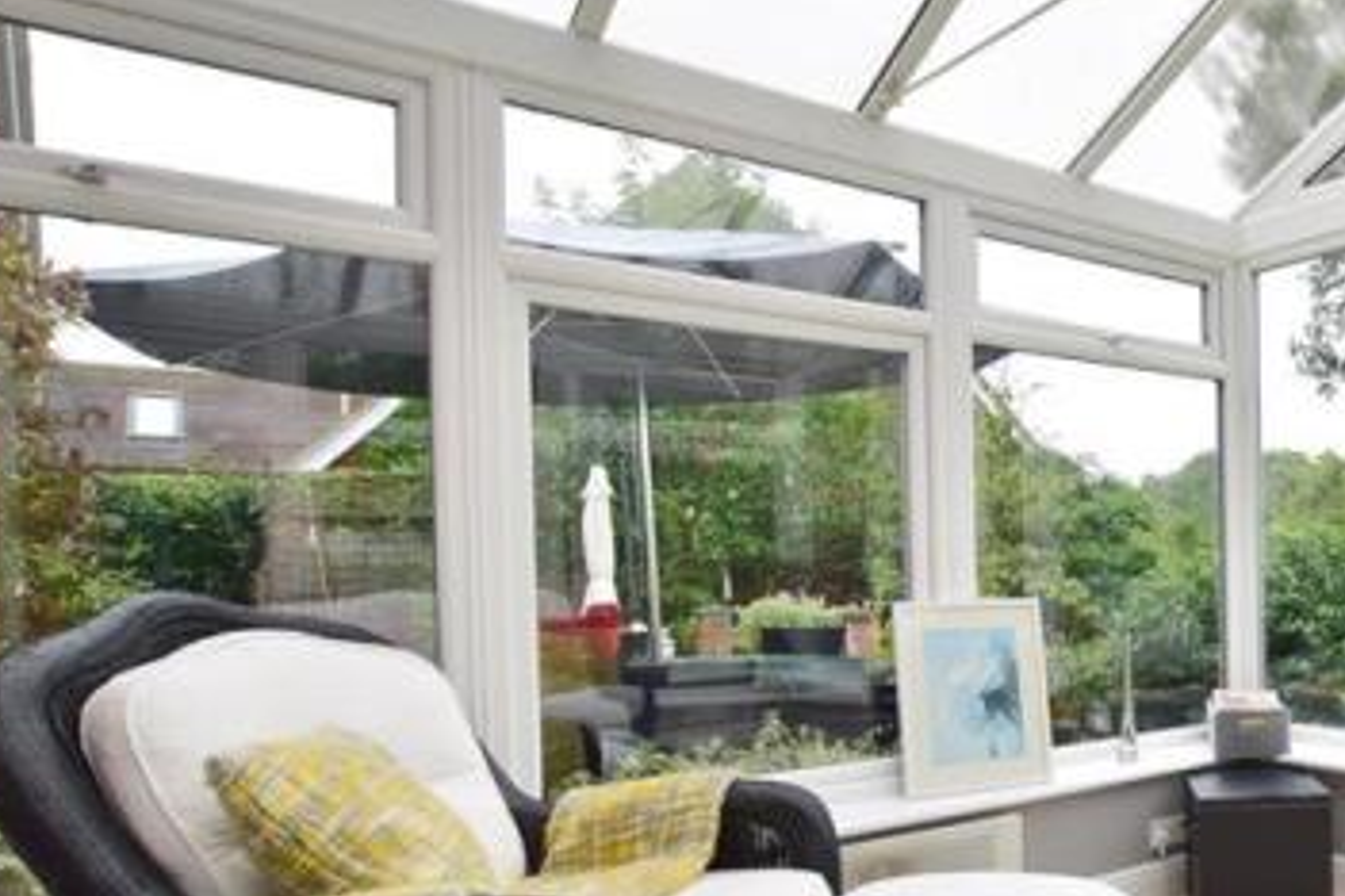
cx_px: 1199
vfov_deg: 45.9
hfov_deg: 56.8
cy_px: 576
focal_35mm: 28
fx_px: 1046
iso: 400
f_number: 7.1
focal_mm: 10
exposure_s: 1/200
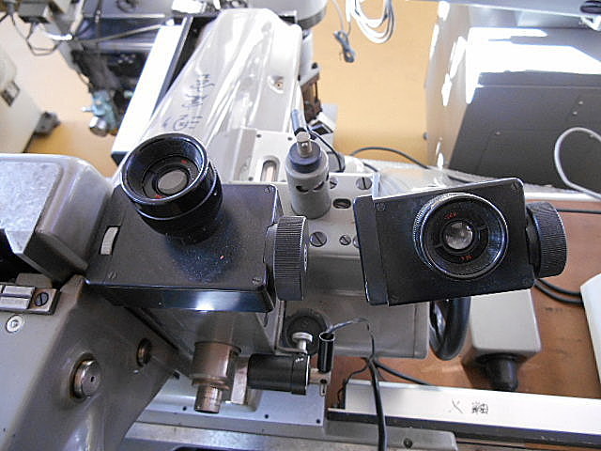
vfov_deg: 53.1
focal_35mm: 26
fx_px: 451
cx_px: 300
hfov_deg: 67.3
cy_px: 226
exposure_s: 1/25
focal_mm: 4.7
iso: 400
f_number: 3.4
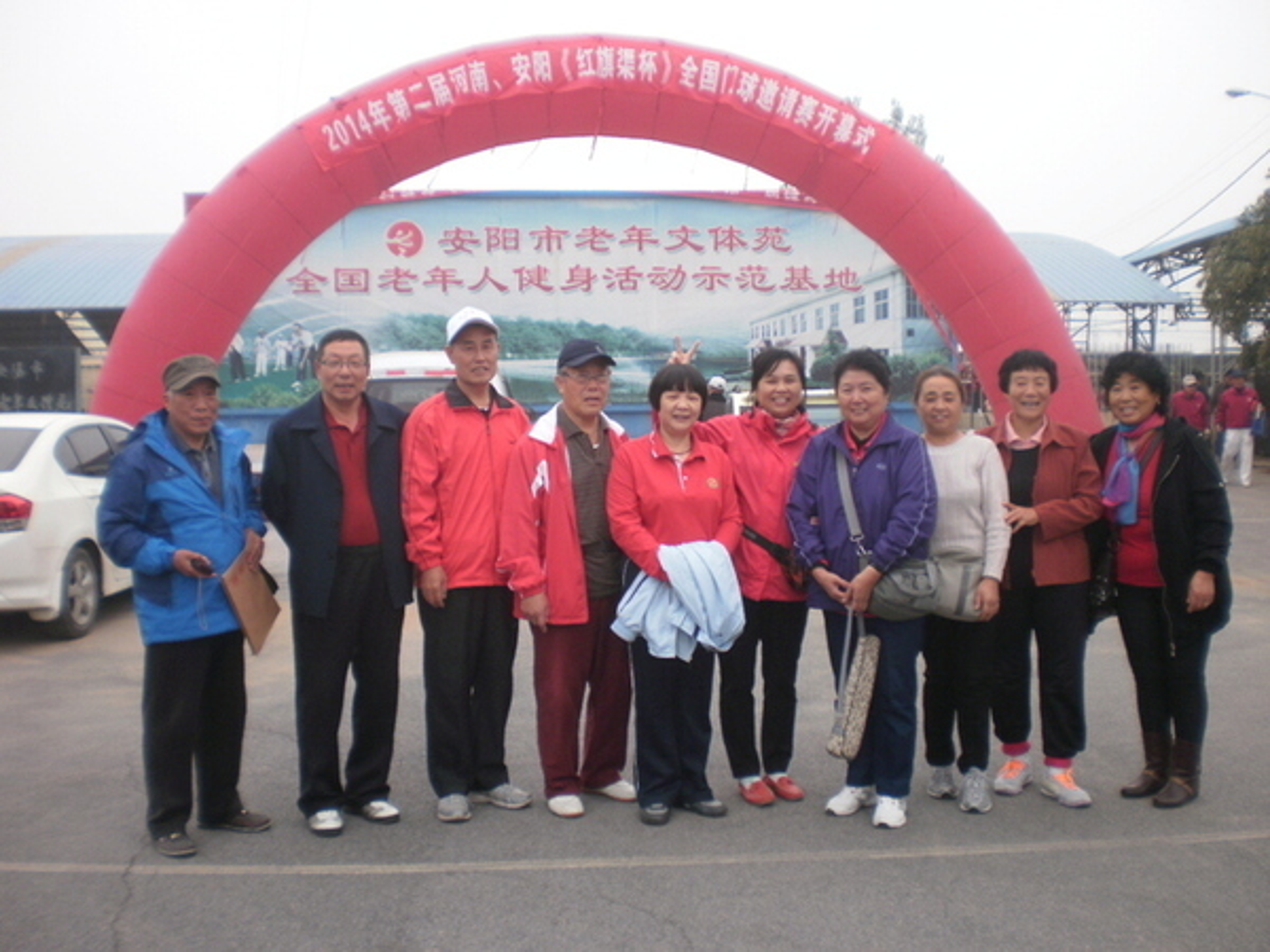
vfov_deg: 39.7
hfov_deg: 51.4
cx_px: 635
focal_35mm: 36
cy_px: 476
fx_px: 1321
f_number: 3.1
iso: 100
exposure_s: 1/40
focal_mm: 6.3
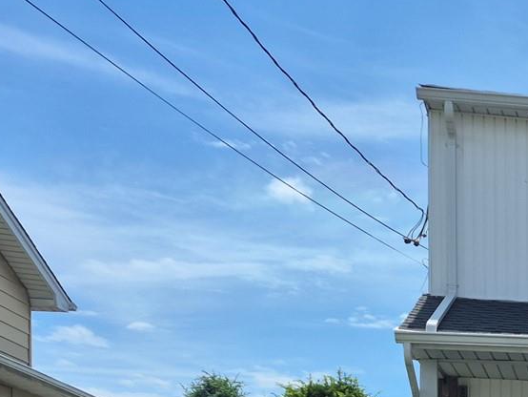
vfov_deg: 16.1
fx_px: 1297
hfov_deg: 18.7
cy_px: 571
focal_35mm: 85
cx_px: 907
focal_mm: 5.4
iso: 25
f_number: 1.8
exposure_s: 1/2256
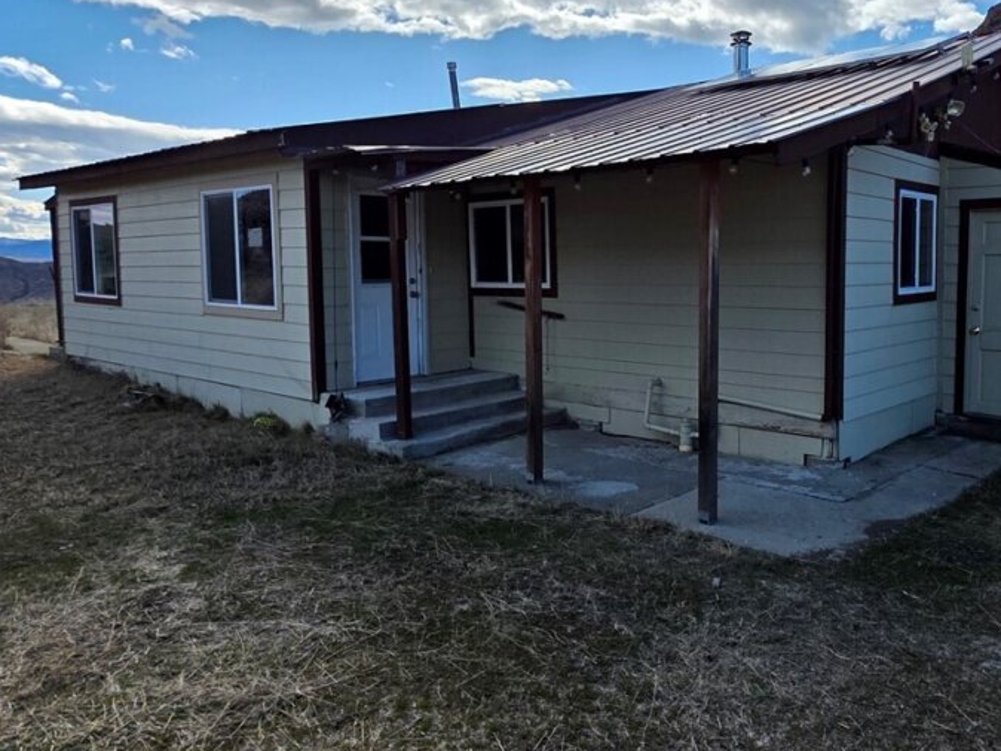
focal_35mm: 27
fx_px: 781
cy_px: 331
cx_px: 646
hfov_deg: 64.0
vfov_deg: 51.3
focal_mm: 2.2
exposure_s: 1/2929
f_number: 1.9
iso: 40
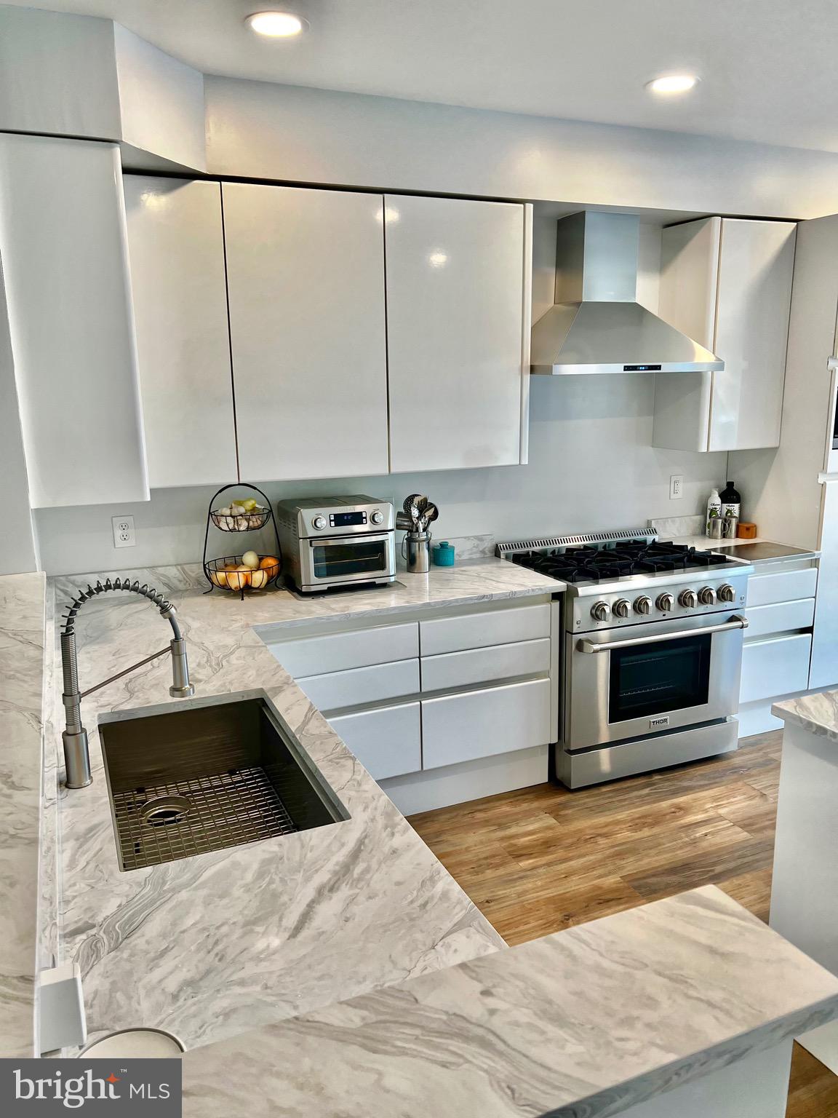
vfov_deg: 67.3
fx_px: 839
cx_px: 419
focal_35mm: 26
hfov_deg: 53.1
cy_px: 559
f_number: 1.5
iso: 80
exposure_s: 1/120
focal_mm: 5.7
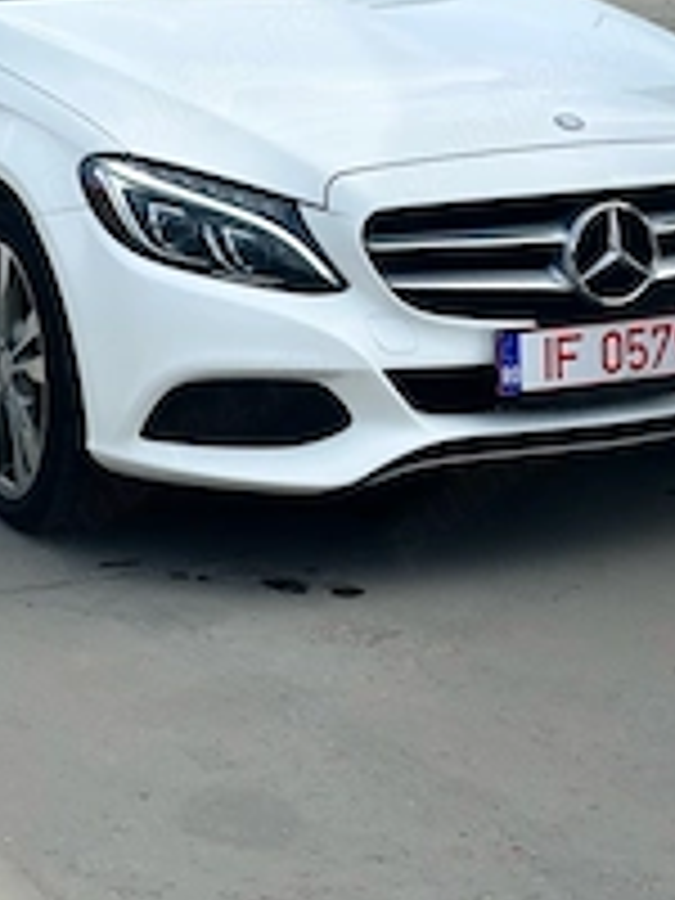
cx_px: 270
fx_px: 2496
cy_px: 153
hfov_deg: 15.4
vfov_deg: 20.2
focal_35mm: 96
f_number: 1.78
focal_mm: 6.86
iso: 100
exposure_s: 1/6211
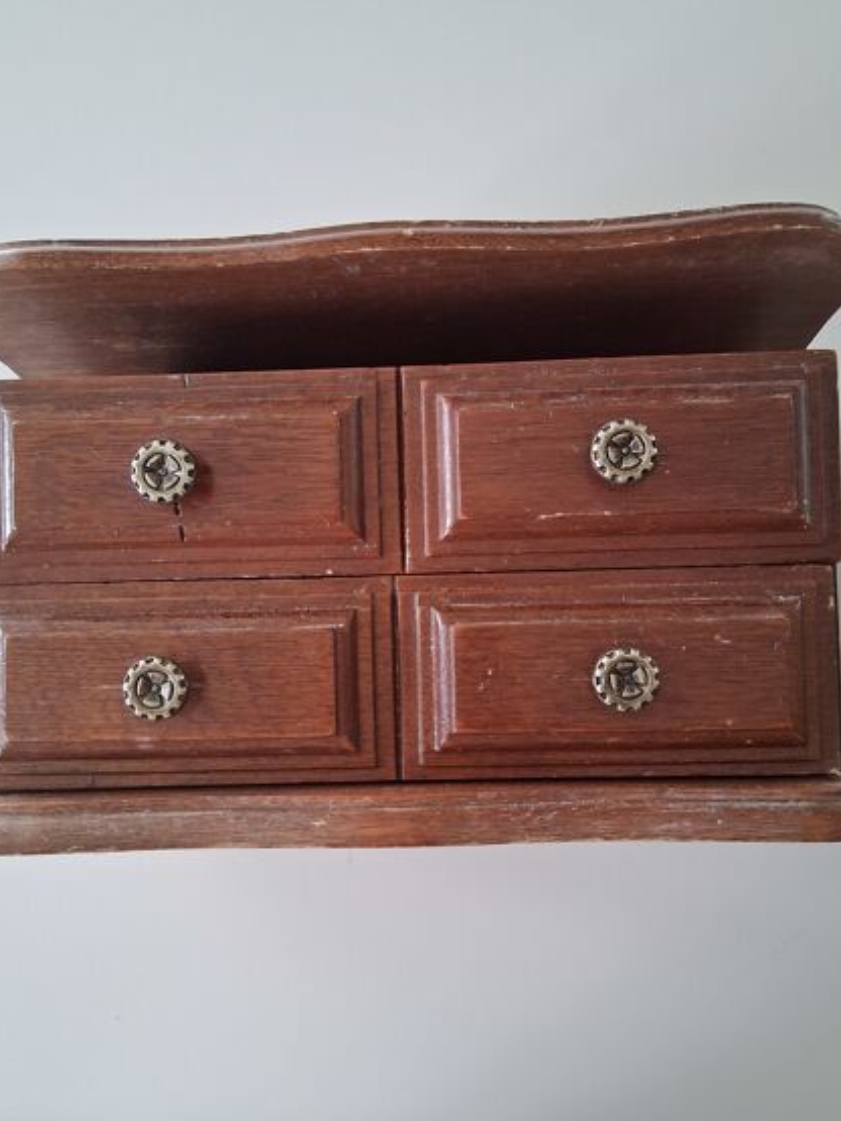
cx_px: 443
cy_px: 590
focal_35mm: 30
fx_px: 972
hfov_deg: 46.8
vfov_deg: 59.9
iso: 320
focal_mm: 3.98
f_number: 1.8
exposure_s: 1/100
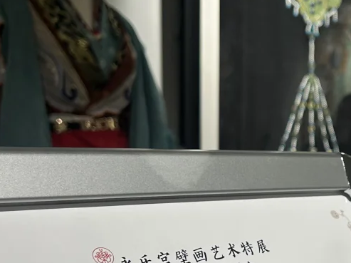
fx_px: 770
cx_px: 384
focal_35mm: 76
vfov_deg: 19.2
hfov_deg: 24.1
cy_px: 193
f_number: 1.5
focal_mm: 5.7
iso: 40
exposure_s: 1/123
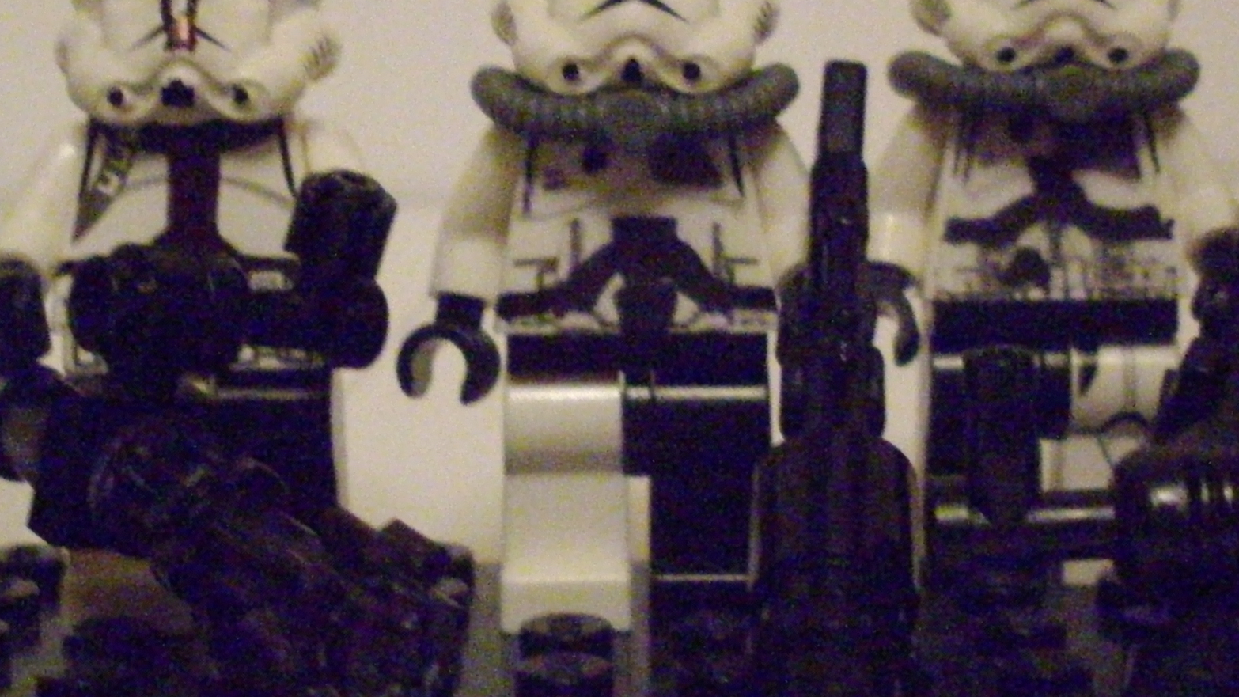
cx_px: 633
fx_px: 2760
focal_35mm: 84
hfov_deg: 25.3
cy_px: 316
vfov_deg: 14.4
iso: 1000
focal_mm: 6.2
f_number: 2.8
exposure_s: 1/30
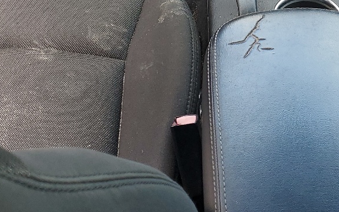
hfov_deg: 27.0
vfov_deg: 15.8
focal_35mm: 76
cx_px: 227
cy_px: -101
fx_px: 702
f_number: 1.5
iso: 50
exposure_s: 1/145
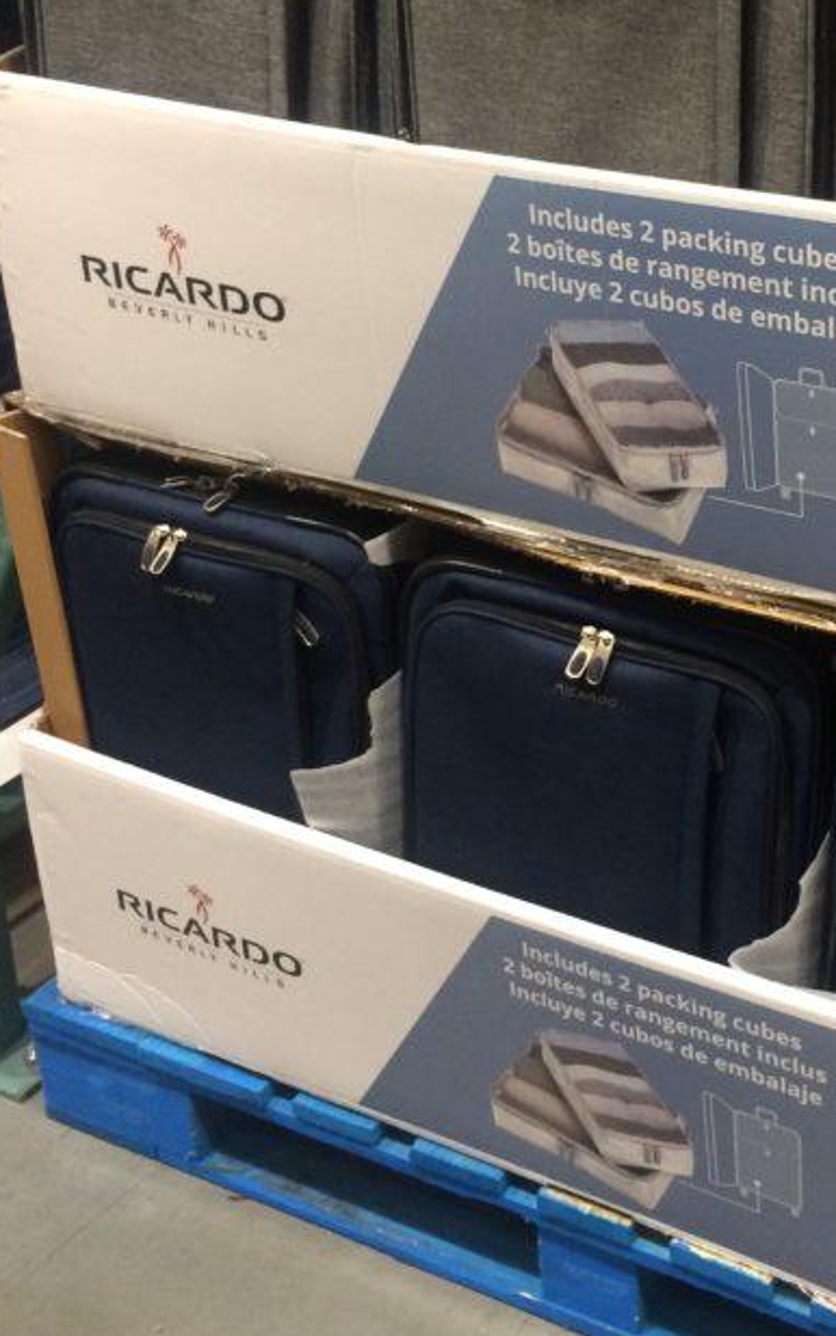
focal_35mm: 51
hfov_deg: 24.6
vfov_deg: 39.0
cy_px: 424
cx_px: 749
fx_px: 1858
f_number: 2.2
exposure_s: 1/30
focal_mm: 4.15
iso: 200
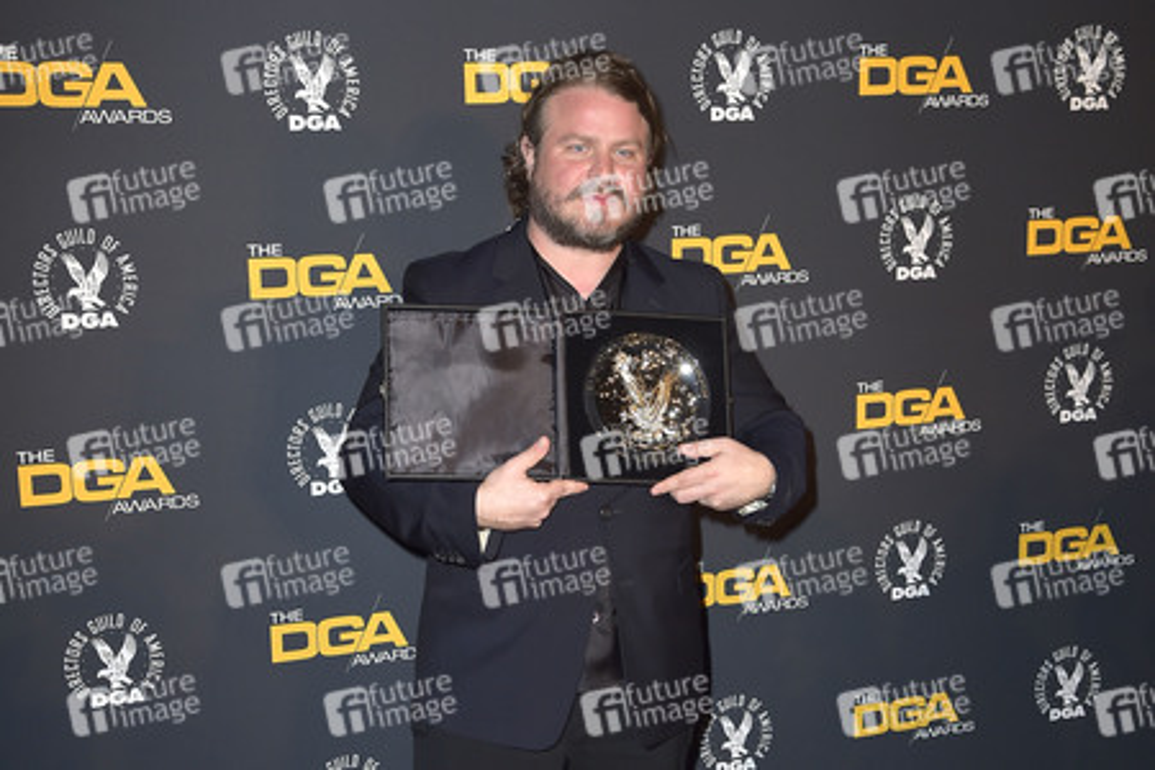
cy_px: 385
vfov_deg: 30.5
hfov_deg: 44.5
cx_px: 578
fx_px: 1412
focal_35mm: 44
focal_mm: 44
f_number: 6.3
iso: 640
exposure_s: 1/250
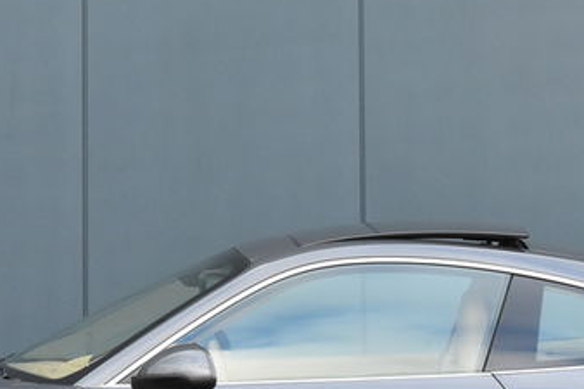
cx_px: 297
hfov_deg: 10.3
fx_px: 3243
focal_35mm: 200
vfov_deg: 6.9
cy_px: 154
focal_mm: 44
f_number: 7.1
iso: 800
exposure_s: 1/200
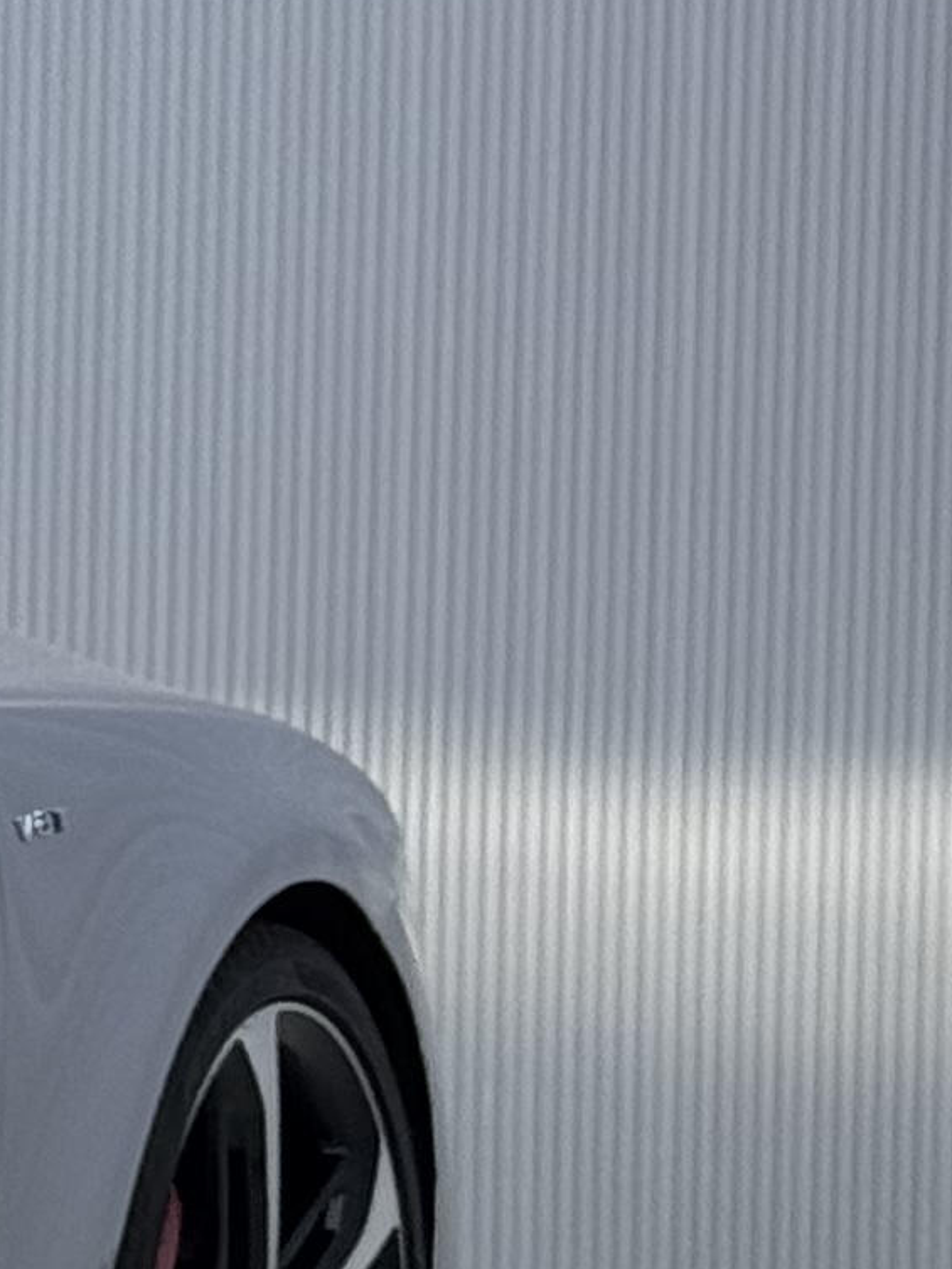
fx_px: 9421
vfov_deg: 7.7
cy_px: 772
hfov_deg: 5.3
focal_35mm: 257
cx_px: -2366
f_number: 1.78
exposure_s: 1/374
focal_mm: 6.76
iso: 64
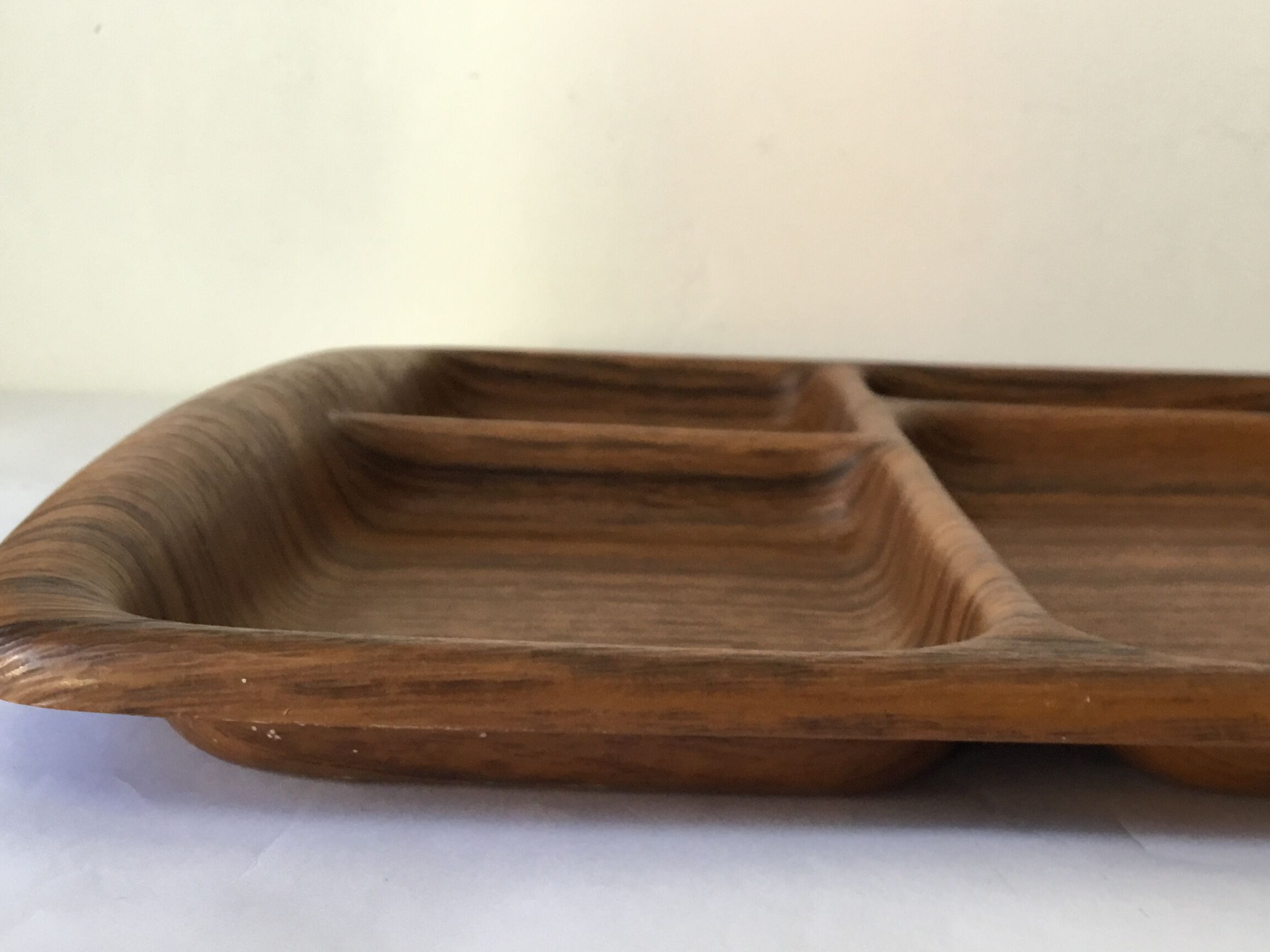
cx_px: 817
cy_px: 637
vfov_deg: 32.6
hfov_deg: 42.5
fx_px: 1614
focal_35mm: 44
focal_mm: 3.3
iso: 100
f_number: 2.4
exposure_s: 1/33
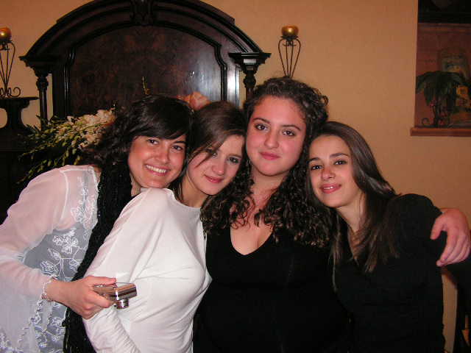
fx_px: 490
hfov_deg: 51.4
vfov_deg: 39.7
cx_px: 236
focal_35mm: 36
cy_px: 176
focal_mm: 6
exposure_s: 1/40
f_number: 3.2
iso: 200
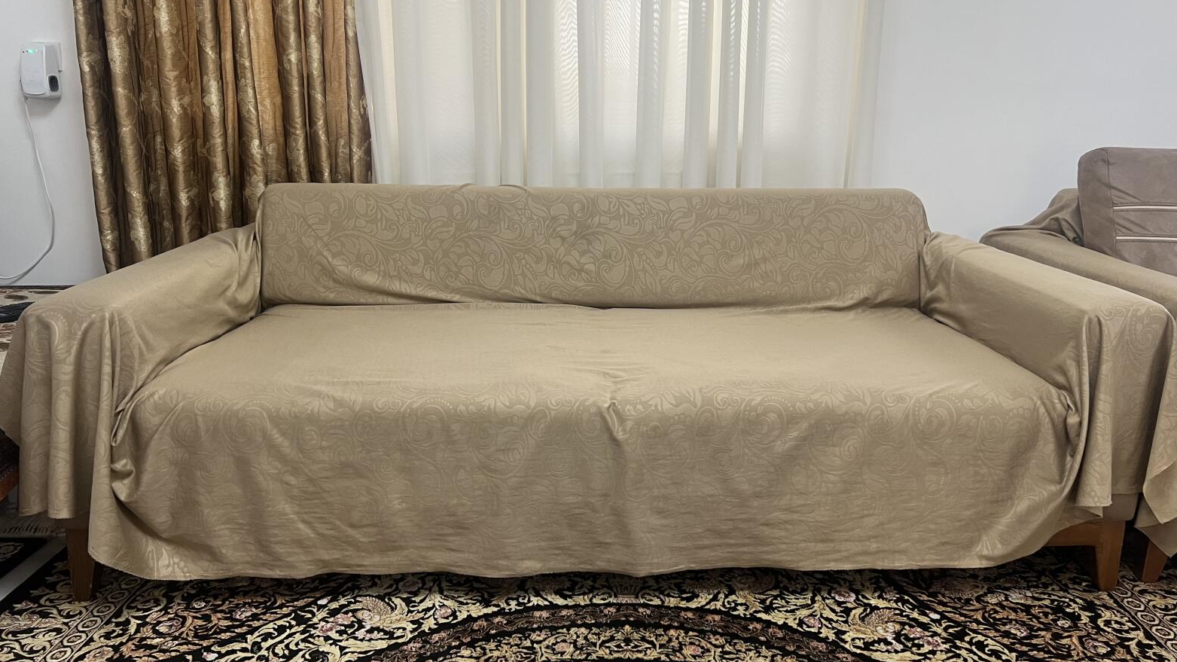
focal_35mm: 29
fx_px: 905
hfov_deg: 66.1
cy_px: 310
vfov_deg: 40.2
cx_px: 592
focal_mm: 5.7
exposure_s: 1/50
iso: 100
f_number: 1.5
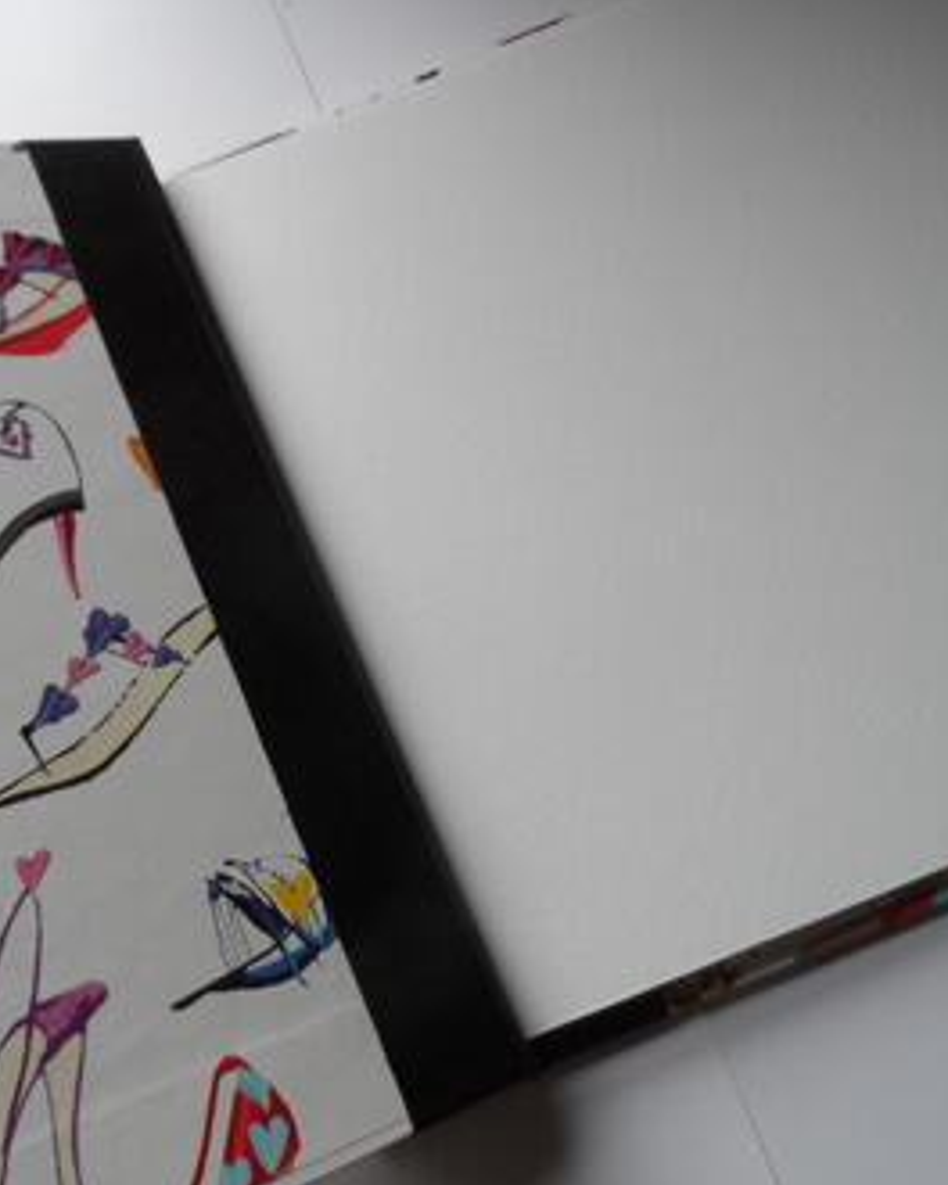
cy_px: 596
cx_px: 338
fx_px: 1122
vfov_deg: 55.7
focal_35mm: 32
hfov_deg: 45.3
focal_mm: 4
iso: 80
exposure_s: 1/90
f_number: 3.2
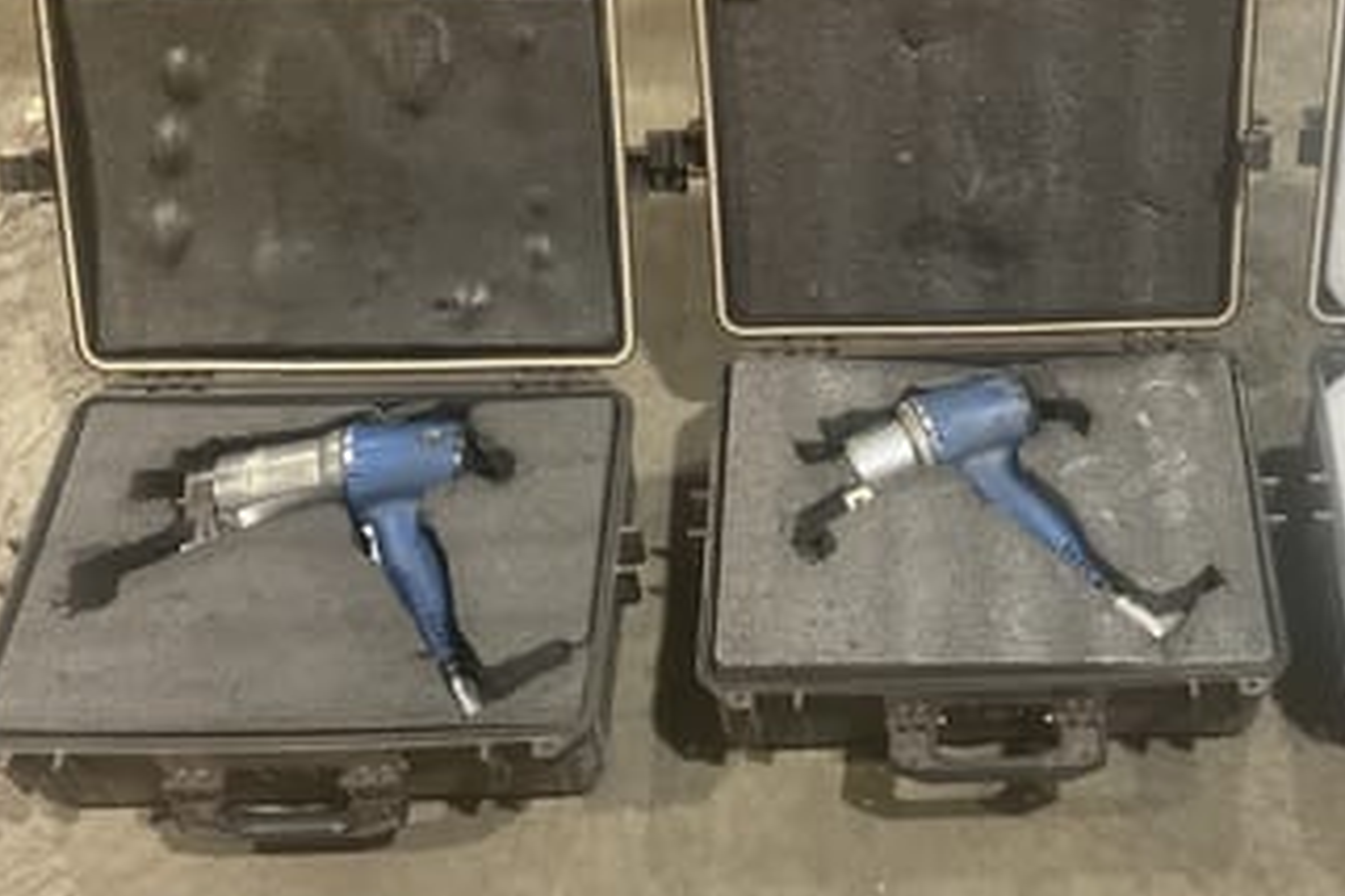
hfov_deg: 40.8
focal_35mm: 47
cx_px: 993
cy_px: 412
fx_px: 1756
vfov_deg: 28.6
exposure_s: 1/50
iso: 64
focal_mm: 3
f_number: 1.8
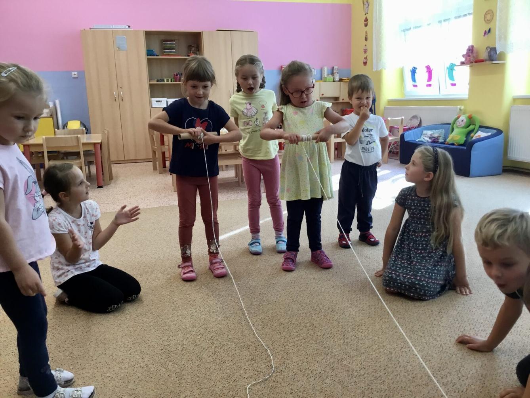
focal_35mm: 31
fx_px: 475
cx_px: 265
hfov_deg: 58.3
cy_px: 199
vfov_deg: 45.5
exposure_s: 1/33
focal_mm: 3.3
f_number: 2.4
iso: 40
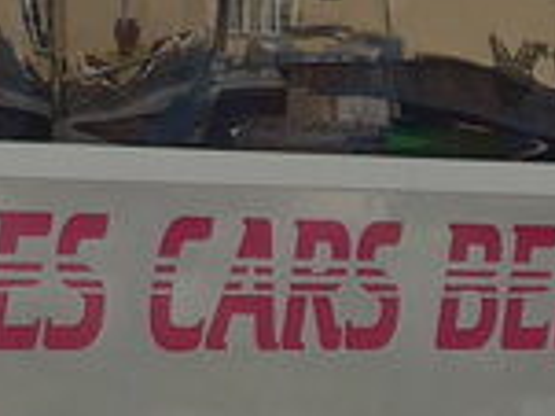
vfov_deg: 3.2
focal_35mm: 468
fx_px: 7498
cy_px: 55
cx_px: -40
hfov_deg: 4.2
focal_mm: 12
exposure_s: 1/800
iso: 80
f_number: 3.5
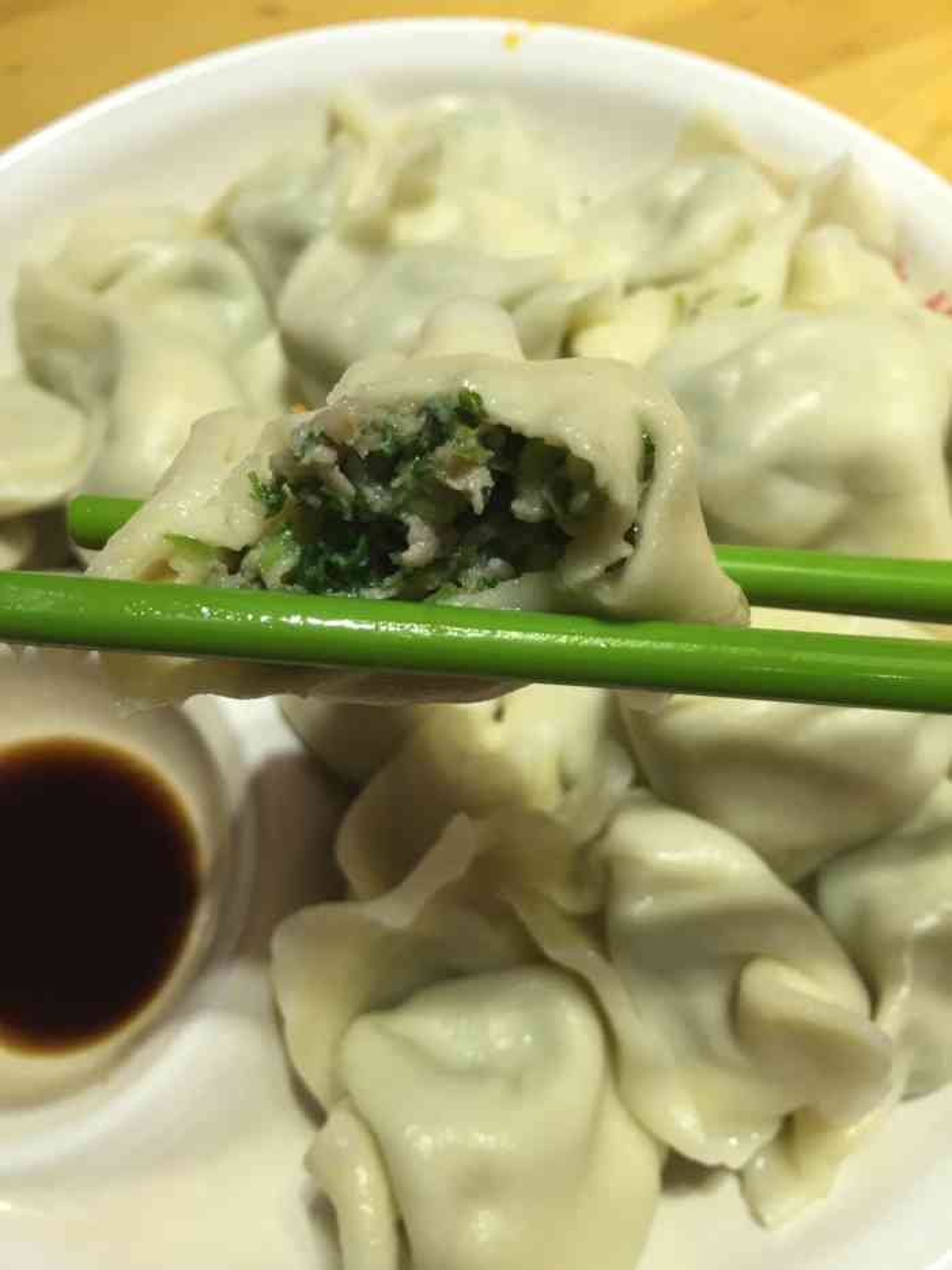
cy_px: 635
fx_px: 1063
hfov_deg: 48.2
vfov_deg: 61.7
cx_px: 476
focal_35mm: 29
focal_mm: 4.15
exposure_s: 1/33
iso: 32
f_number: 2.2
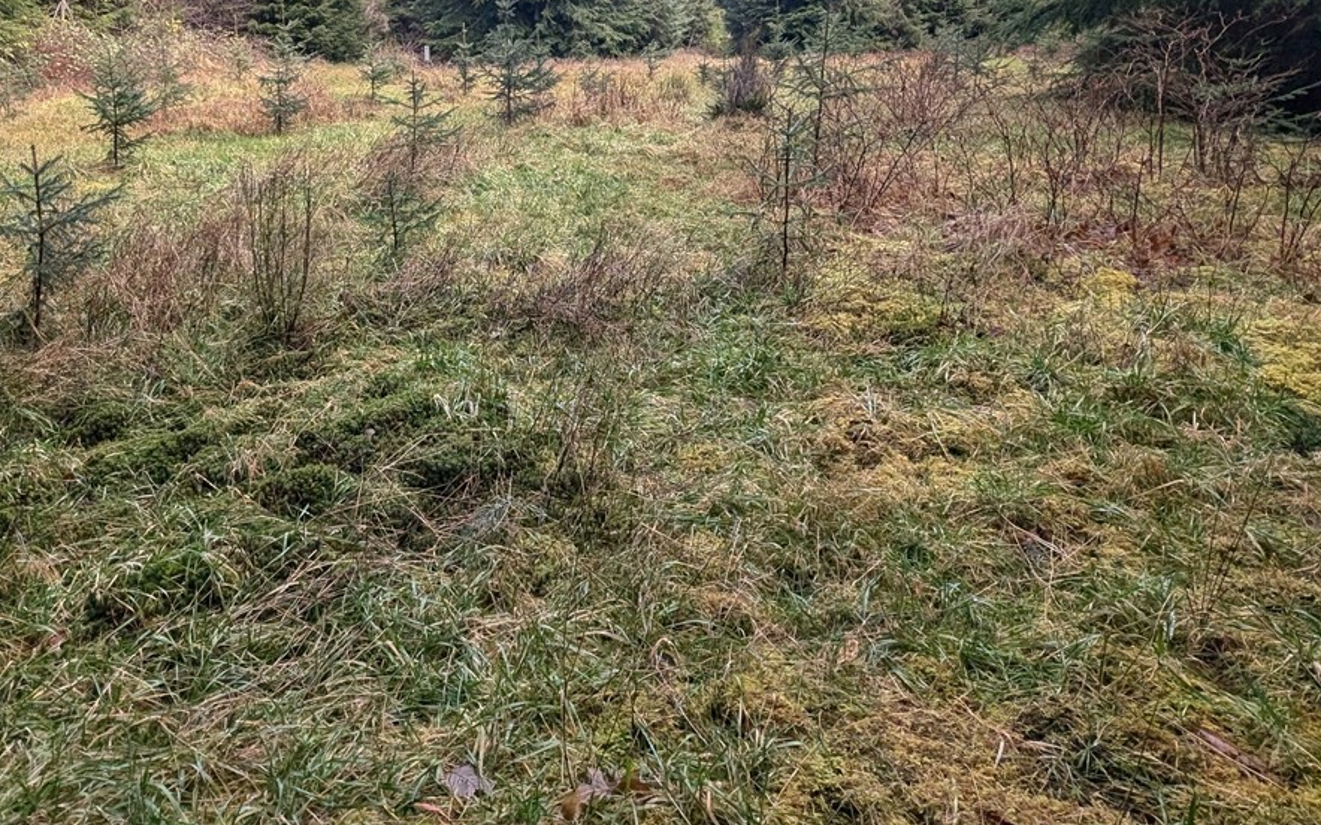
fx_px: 828
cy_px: 231
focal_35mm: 23
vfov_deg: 51.2
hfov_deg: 76.2
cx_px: 522
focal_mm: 2.23
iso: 38
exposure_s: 1/426
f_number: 1.95
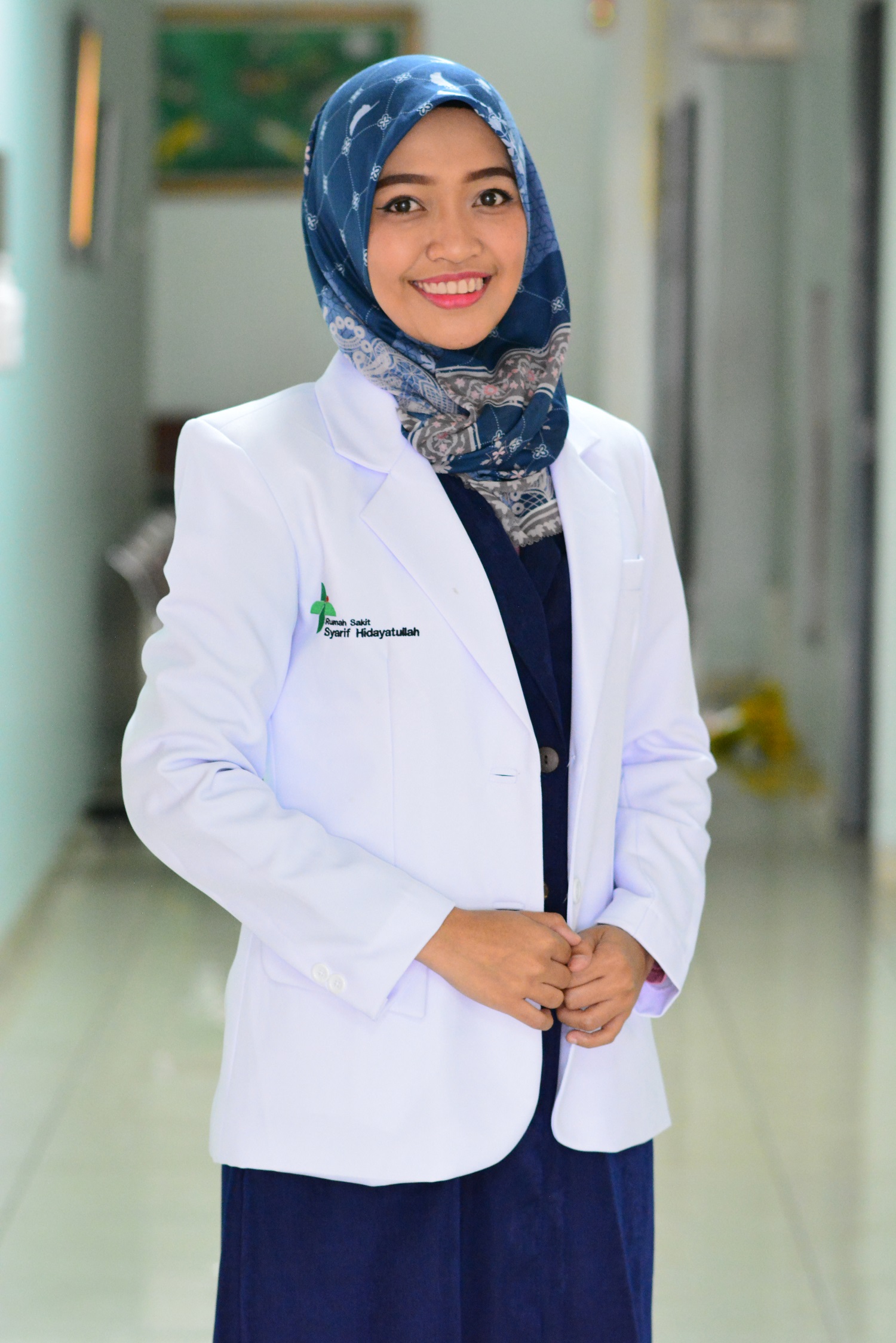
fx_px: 4760
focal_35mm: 128
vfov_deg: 16.1
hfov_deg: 10.8
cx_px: 448
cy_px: 672
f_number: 3.2
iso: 4000
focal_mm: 85
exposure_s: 1/125
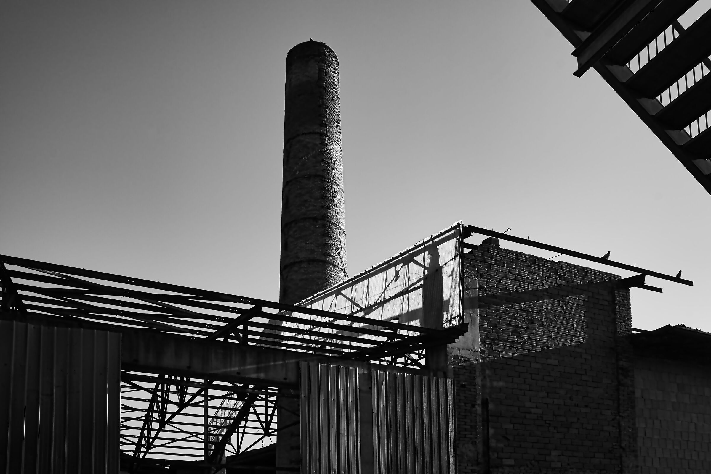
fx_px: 553
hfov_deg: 65.5
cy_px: 237
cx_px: 356
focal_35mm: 28
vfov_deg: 46.4
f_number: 9
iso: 500
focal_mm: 28
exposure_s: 1/1000
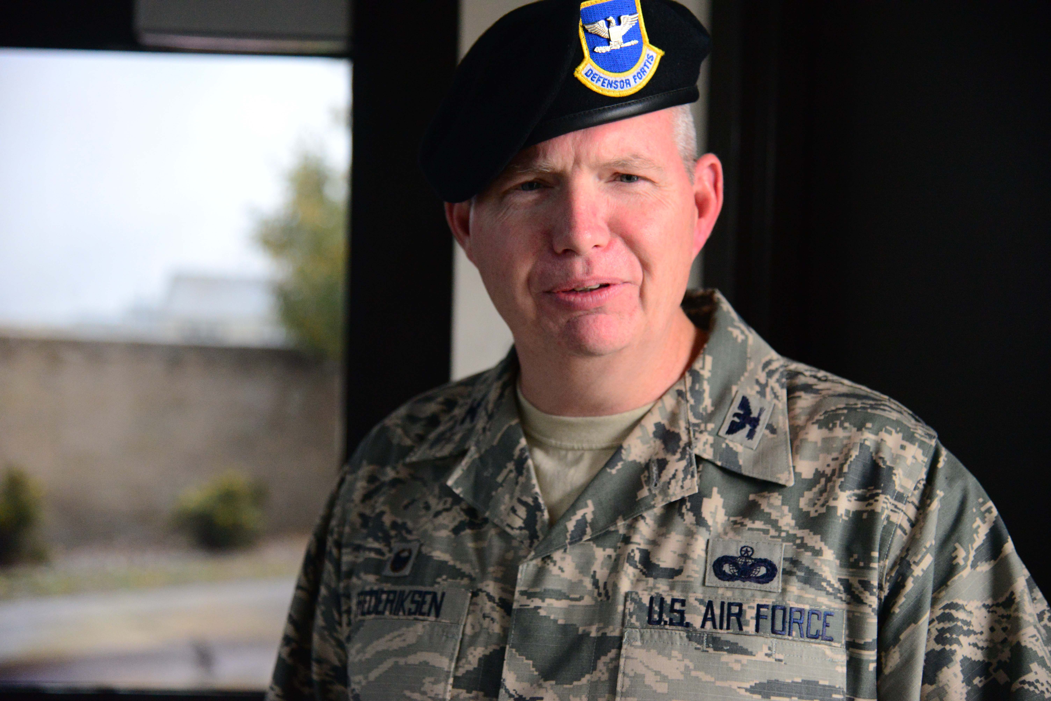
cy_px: 350
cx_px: 526
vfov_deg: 21.9
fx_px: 1811
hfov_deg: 32.4
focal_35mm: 62
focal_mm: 62
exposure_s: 1/160
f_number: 4
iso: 5000
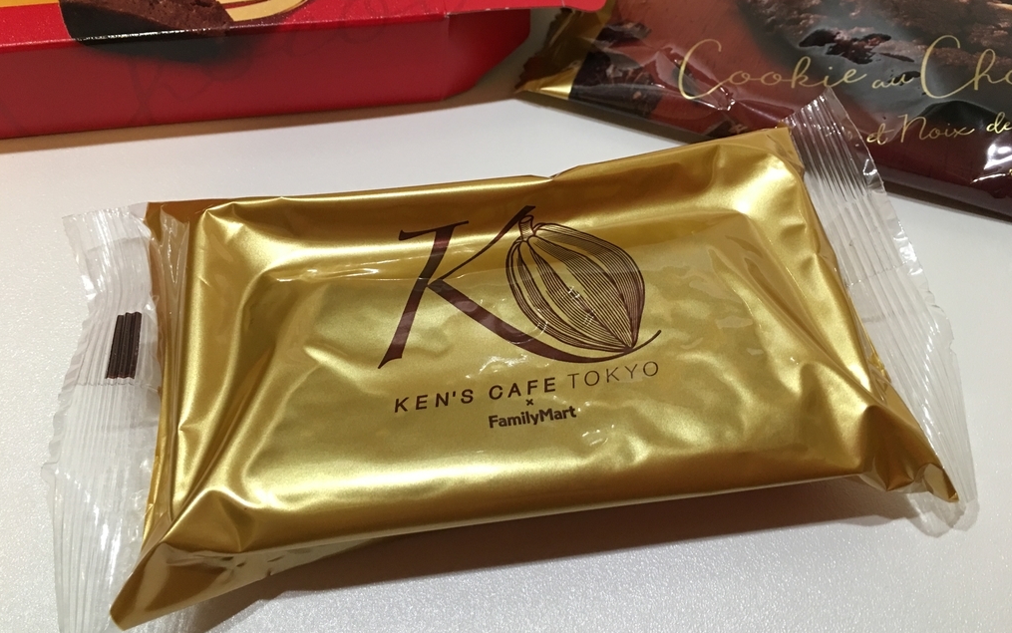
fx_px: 855
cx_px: 509
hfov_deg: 61.2
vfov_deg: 40.6
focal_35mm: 31
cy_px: 313
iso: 80
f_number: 2.2
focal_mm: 4.15
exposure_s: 1/15
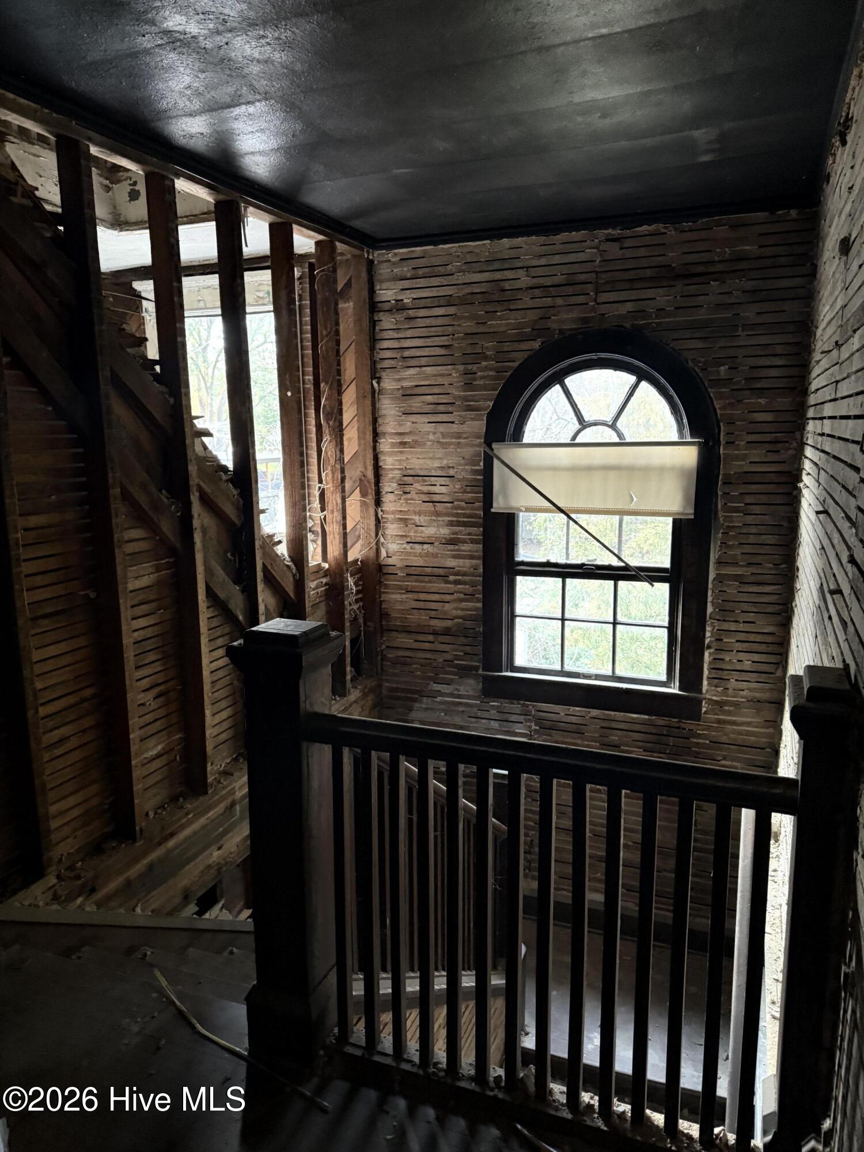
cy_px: 576
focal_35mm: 24
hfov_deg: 56.8
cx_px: 432
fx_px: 799
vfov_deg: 71.6
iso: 800
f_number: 1.78
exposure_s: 1/40
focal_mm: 6.76
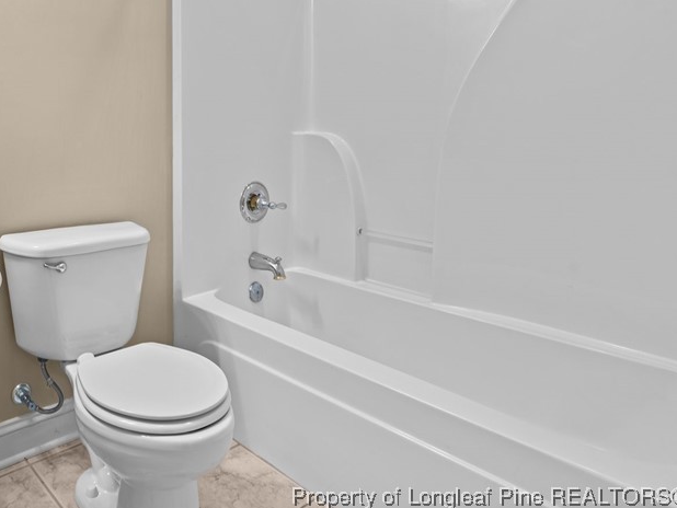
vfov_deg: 48.0
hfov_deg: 59.6
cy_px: 123
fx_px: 545
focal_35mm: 28
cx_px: 153
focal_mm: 16.5
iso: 320
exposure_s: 1.3
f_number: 8
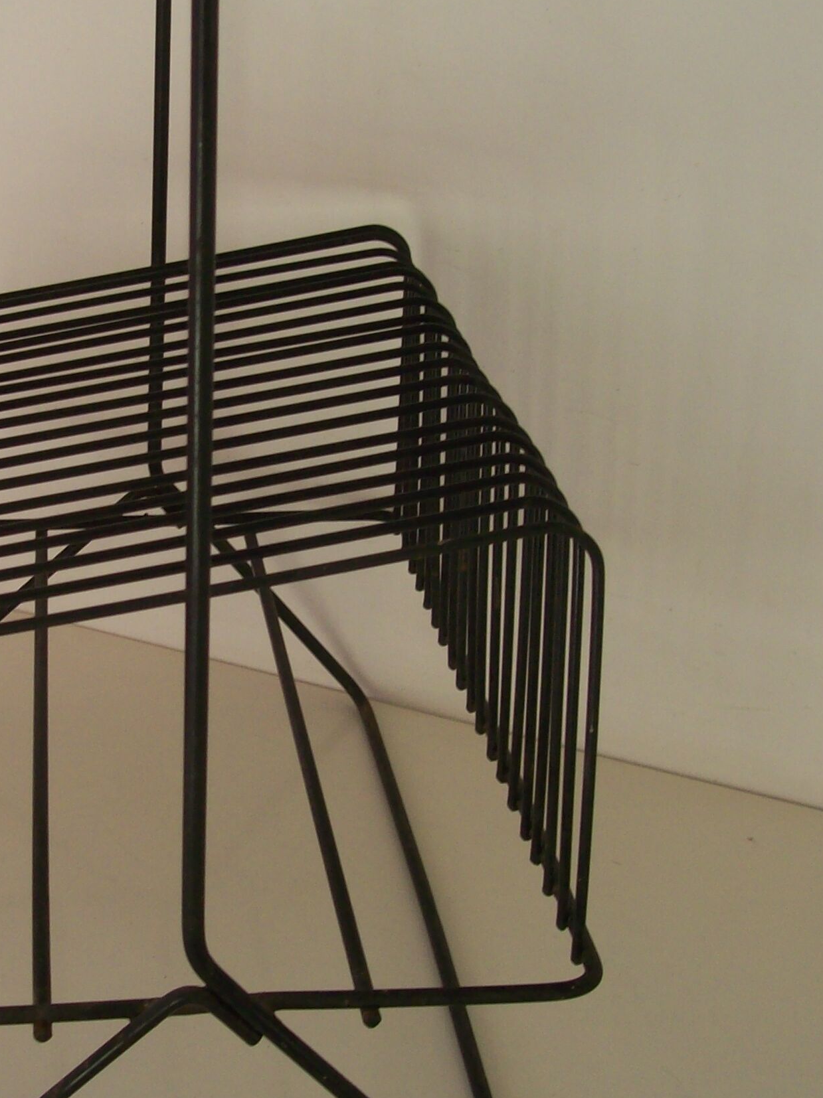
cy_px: 527
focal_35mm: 62
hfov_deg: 23.4
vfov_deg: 31.2
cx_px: 195
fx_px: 1967
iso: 80
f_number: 2.7
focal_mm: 6
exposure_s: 1/78.7
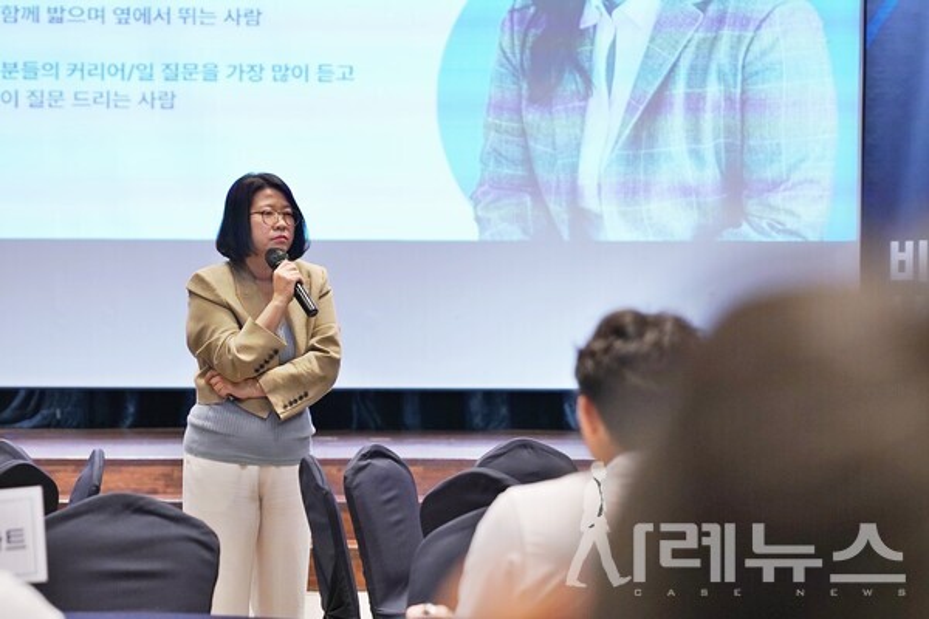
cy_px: 310
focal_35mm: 105
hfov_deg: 19.5
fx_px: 2709
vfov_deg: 13.0
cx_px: 464
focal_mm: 70
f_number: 2.8
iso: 1250
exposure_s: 1/100
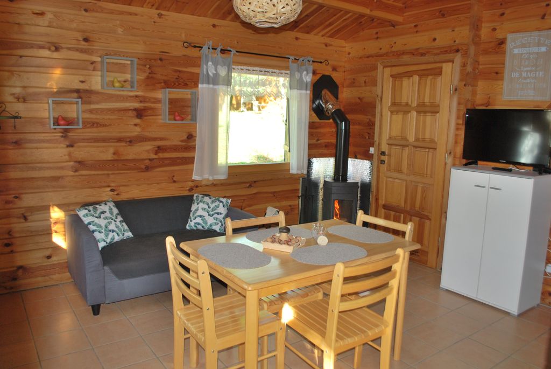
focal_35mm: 27
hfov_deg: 67.3
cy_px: 184
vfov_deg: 48.0
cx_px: 276
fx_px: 414
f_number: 3.5
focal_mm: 18
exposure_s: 1/60
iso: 200
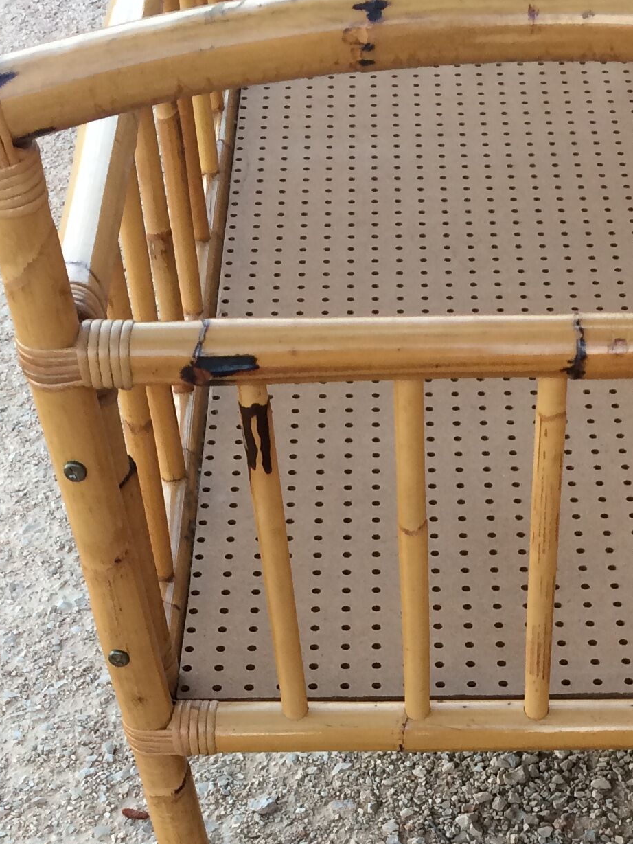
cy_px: 832
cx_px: 500
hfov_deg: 19.0
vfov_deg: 24.3
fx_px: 1877
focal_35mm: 77
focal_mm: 4.15
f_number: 2.2
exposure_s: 1/33
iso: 32
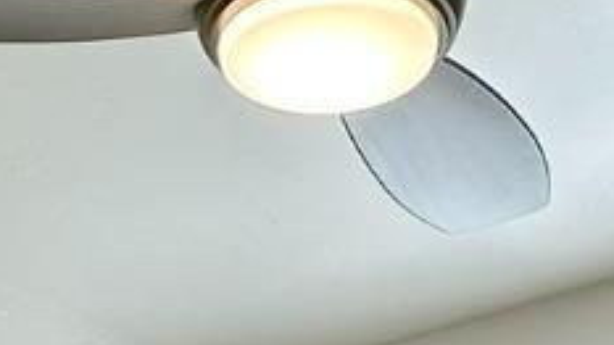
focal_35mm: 98
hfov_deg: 21.6
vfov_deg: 9.6
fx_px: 1595
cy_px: 1031
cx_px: 150
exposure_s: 1/123
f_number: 2.2
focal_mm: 2.22
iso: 40
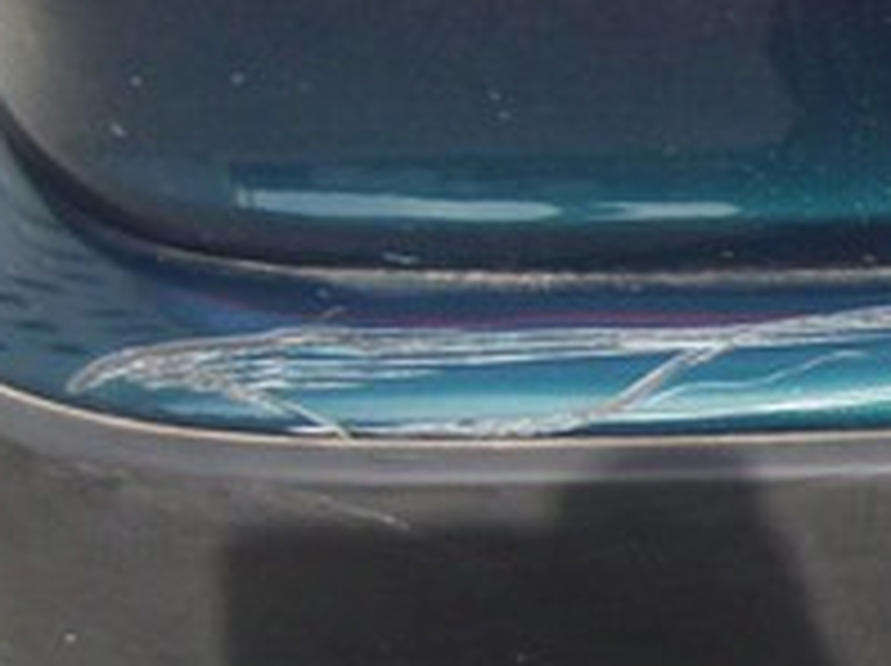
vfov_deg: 10.9
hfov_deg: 13.0
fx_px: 3496
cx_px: 1670
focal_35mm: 136
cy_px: 418
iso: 50
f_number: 2.8
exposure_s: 1/350
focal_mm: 5.8
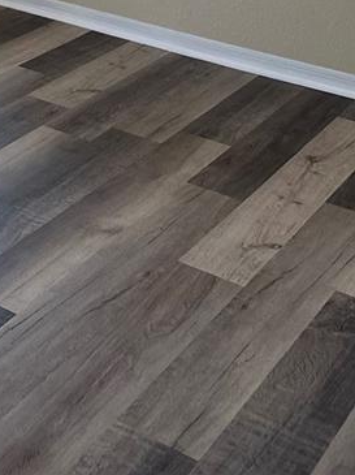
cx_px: -36
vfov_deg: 20.0
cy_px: -305
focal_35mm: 79
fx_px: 1082
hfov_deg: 18.0
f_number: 1.78
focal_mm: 6.86
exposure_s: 1/120
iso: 160
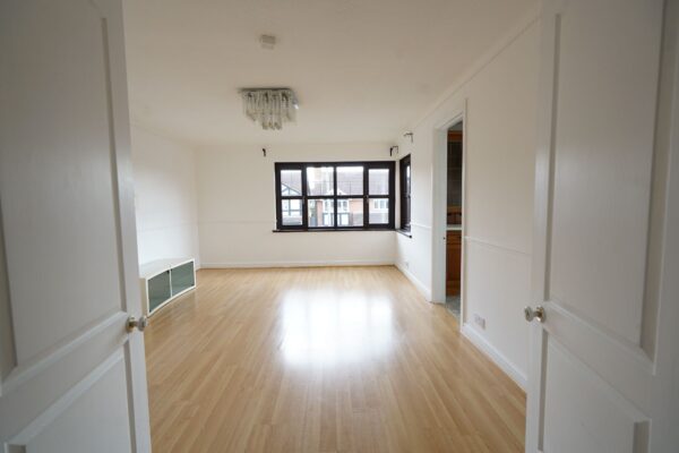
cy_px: 226
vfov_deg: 73.7
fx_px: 302
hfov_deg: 96.7
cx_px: 340
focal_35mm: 16
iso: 500
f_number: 5
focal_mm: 16
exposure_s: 1/125
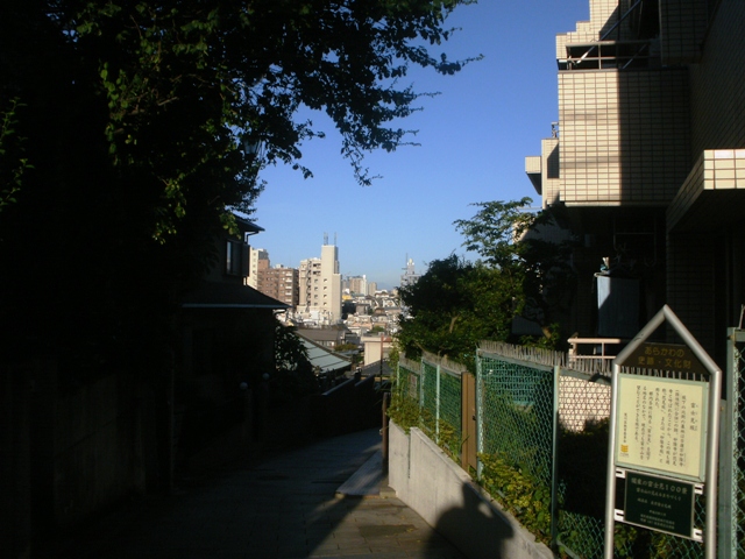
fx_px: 775
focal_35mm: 36
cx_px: 372
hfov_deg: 51.4
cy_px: 280
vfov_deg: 39.7
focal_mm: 6.3
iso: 100
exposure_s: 1/1000
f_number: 5.6
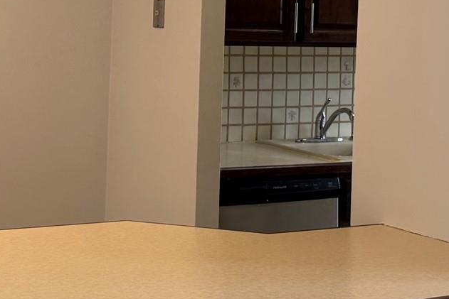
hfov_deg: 24.7
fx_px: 1010
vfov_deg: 16.7
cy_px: 41
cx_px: 97
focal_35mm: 81
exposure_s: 1/120
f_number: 1.78
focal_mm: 6.76
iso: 160
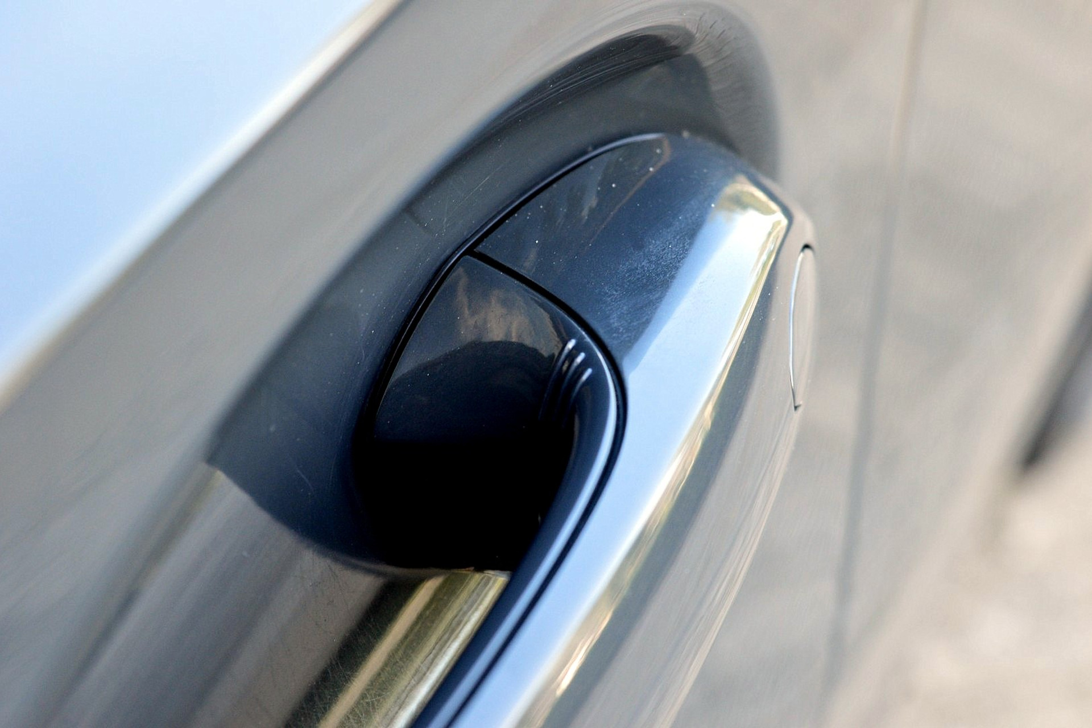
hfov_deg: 24.6
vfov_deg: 16.6
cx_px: 546
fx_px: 2502
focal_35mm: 82
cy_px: 364
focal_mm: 55
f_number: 7.1
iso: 800
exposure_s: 1/60
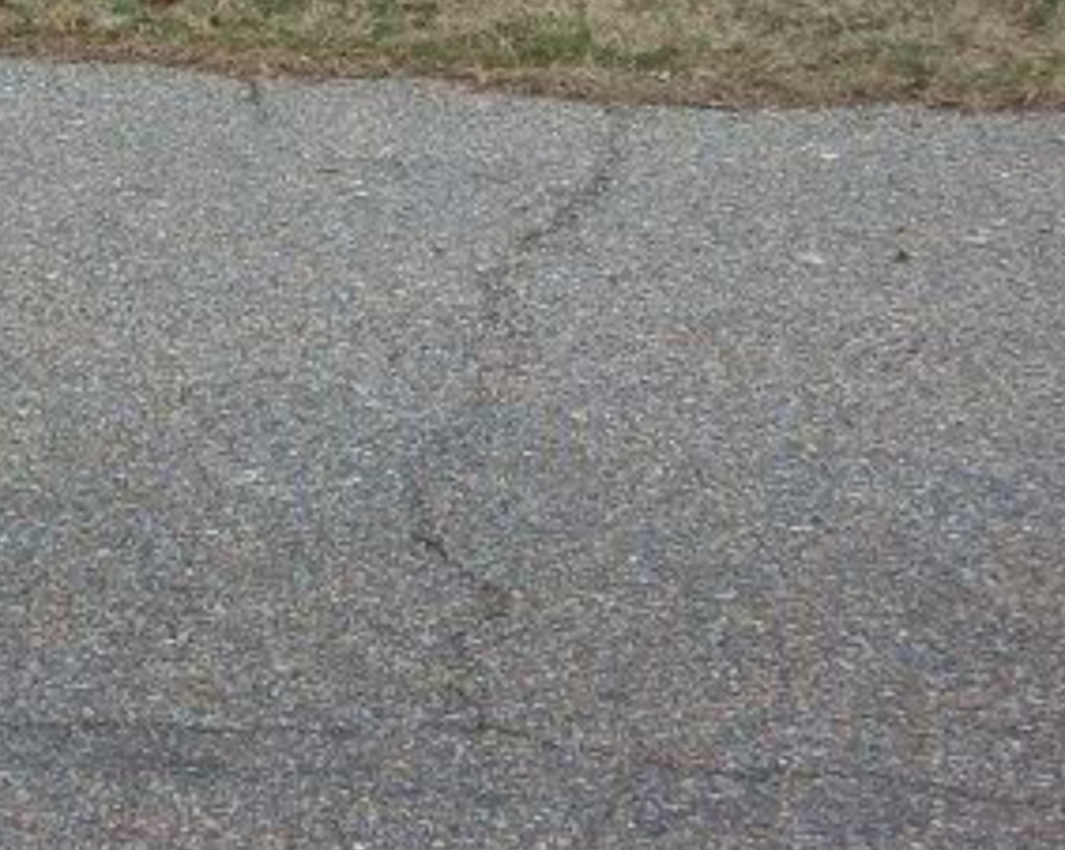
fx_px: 3559
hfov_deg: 16.6
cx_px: -8
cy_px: -376
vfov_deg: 13.0
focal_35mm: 113
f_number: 2.8
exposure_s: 1/400
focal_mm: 5.7
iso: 64
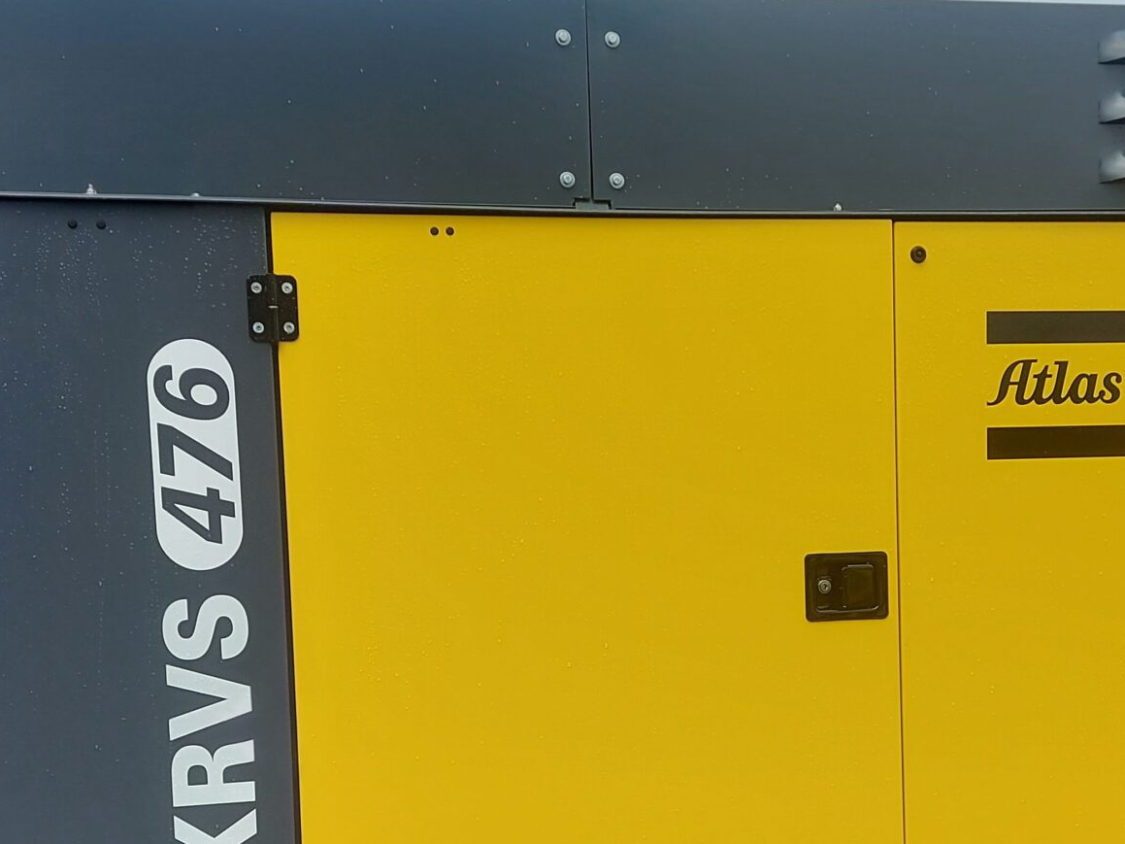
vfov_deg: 27.2
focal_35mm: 53
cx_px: 709
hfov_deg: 36.0
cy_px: 618
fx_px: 1722
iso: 32
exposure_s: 1/659
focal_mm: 5.23
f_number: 1.8
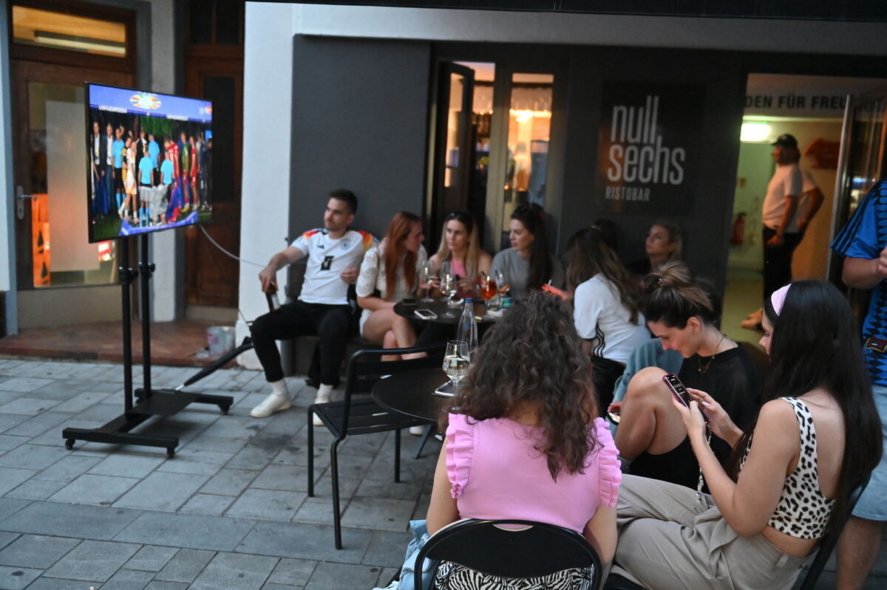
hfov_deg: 58.7
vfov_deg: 41.1
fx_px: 788
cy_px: 295
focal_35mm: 32
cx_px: 444
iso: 8000
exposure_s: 1/125
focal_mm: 32
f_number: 2.8
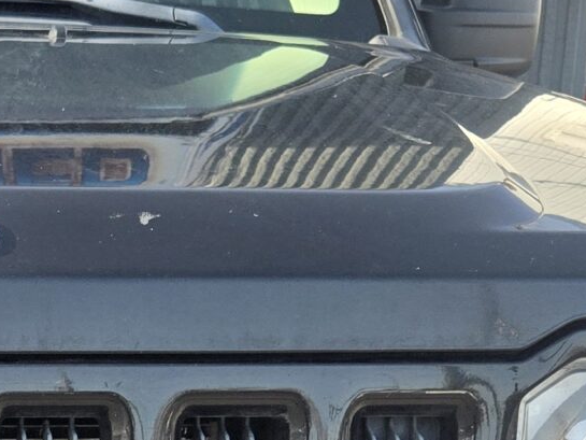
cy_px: 611
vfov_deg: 13.1
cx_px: -168
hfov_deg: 17.2
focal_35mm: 108
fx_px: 1829
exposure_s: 1/2180
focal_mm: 5.4
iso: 80
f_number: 1.8
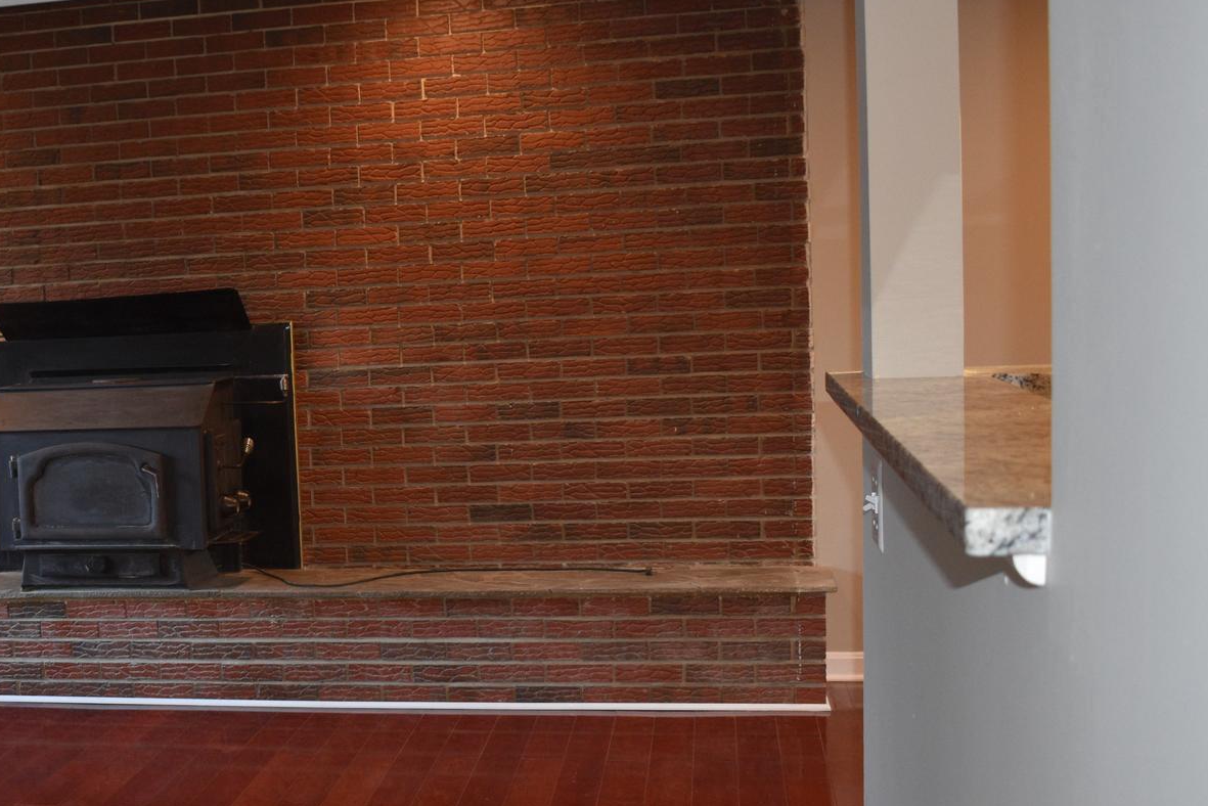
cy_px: 510
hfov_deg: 36.4
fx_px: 1745
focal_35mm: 52
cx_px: 184
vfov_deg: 25.9
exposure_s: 1/80
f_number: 4.5
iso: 800
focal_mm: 20
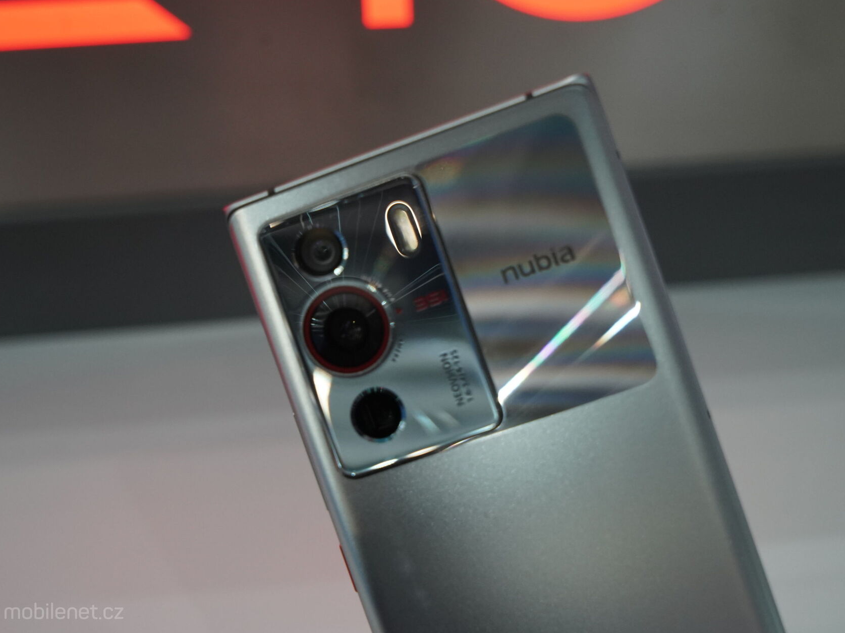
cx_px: 428
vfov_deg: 27.0
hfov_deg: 35.5
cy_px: 320
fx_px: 1318
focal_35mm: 54
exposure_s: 1/160
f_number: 6.3
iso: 3200
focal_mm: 49
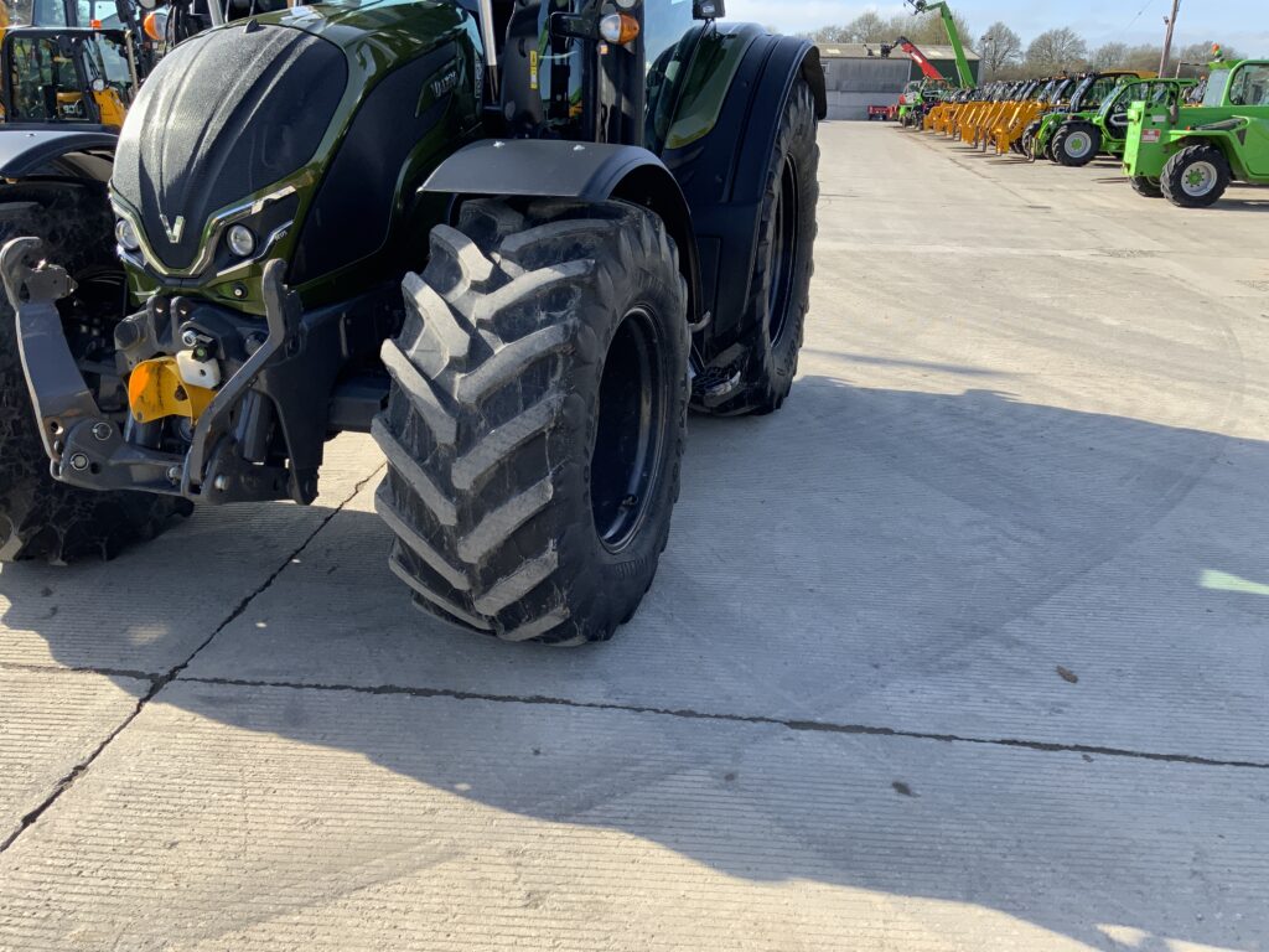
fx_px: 1063
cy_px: 476
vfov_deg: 48.2
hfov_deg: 61.7
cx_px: 634
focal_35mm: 29
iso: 16
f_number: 1.8
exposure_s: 1/709
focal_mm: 3
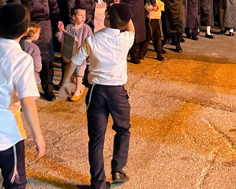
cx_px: 169
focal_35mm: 74
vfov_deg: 19.9
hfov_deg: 25.5
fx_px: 517
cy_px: -9
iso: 500
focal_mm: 4.2
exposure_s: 1/33
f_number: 1.6
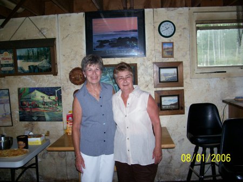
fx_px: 239
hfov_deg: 54.0
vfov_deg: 41.8
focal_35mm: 34
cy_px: 91
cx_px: 122
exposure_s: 1/112
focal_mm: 5.6
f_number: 2.7
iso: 140
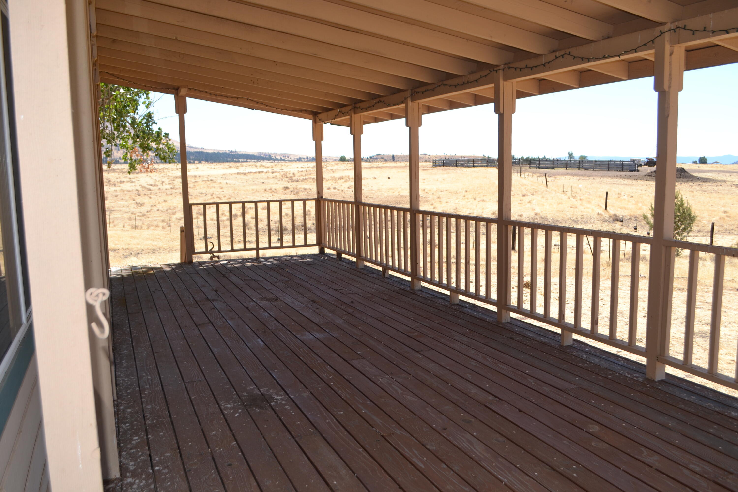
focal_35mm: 33
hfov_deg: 57.2
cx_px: 369
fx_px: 676
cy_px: 246
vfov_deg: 40.0
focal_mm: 22
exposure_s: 1/200
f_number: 5.6
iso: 100
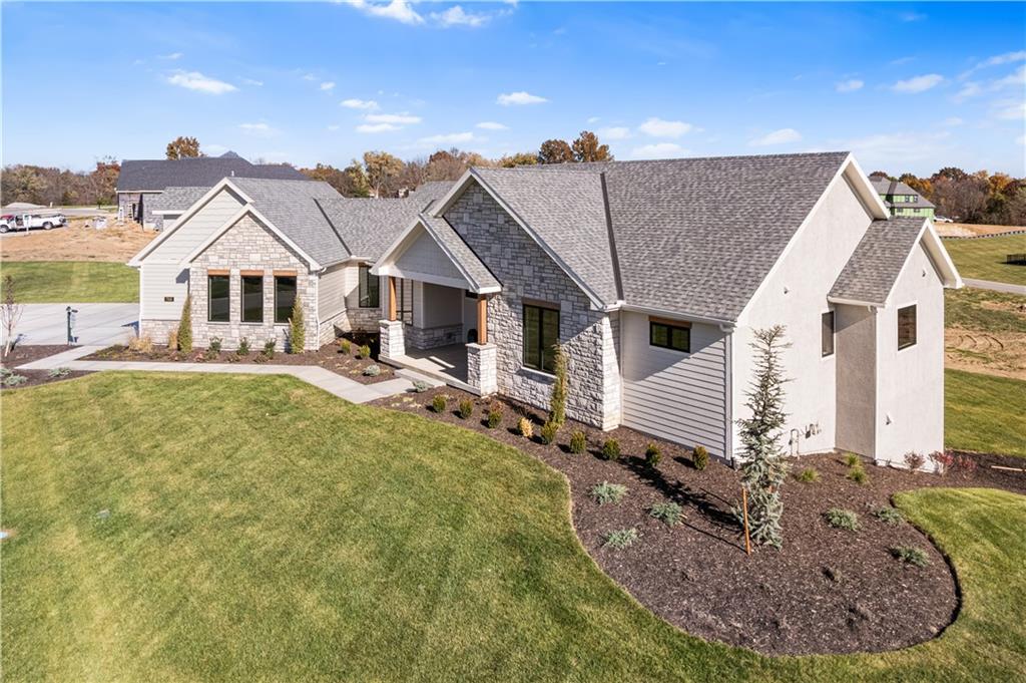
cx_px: 513
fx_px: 626
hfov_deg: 78.6
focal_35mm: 22
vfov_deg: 57.1
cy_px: 342
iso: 140
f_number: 2.8
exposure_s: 1/800
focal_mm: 8.38
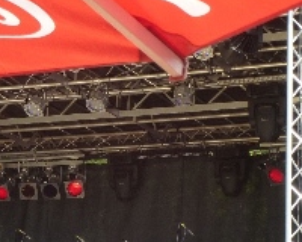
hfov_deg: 10.6
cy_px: 216
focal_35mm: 182
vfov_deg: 8.5
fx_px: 1627
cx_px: 72
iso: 160
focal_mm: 16
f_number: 4.9
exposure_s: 1/200
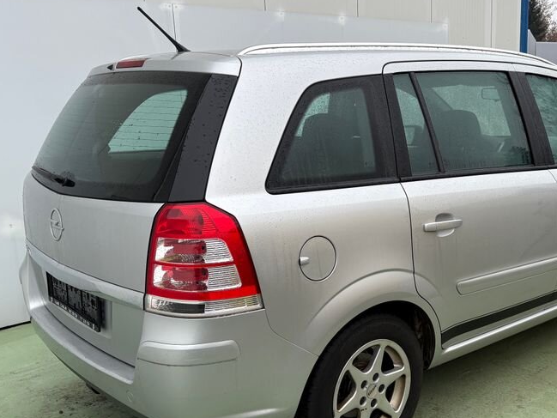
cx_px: 366
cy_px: 250
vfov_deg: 35.0
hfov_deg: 45.2
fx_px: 660
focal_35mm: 41
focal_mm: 5.96
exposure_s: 1/647
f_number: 1.6
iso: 50
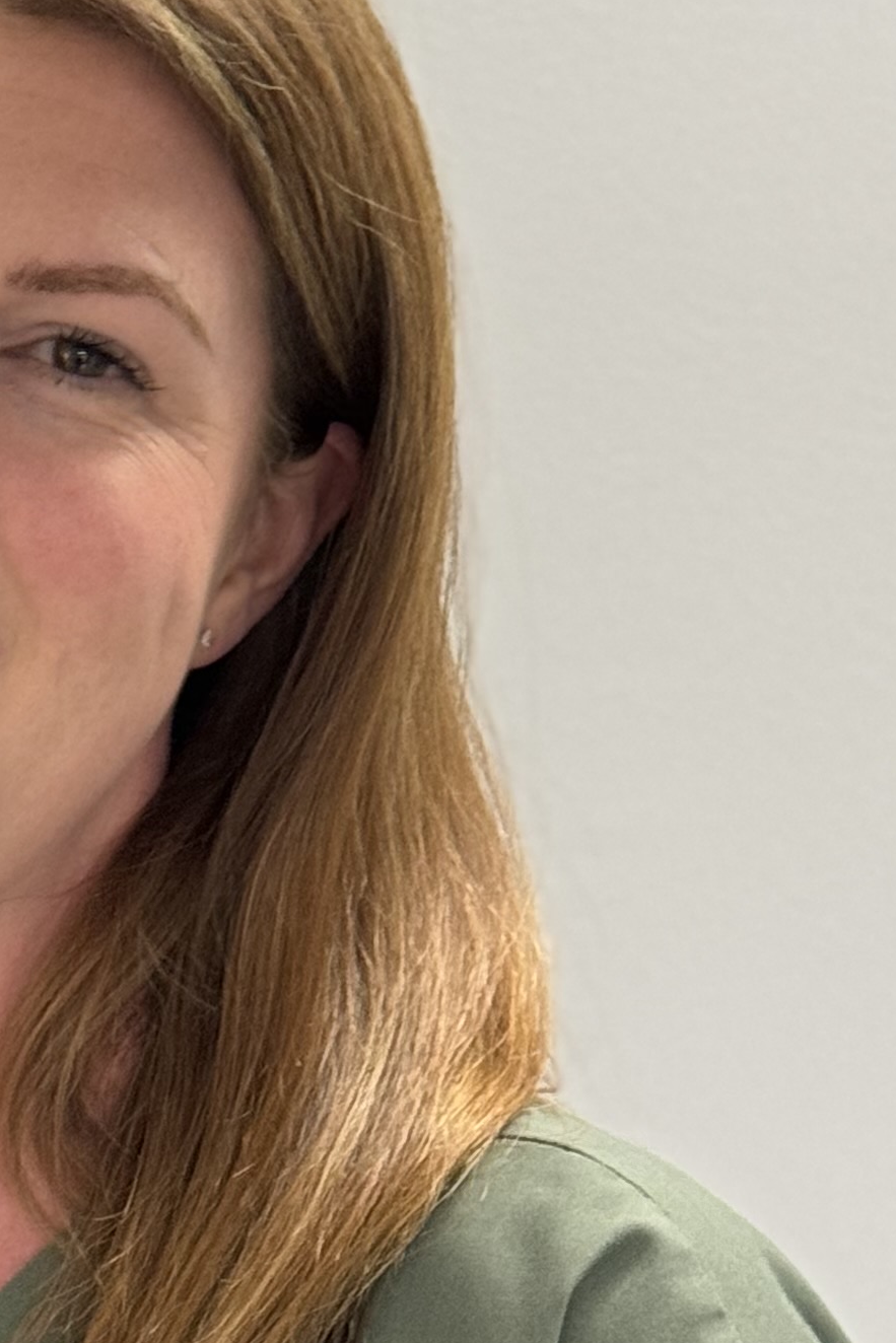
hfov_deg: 8.7
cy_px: 205
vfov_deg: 13.4
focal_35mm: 152
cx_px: -595
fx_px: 5673
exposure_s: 1/33
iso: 250
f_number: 1.78
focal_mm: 6.76
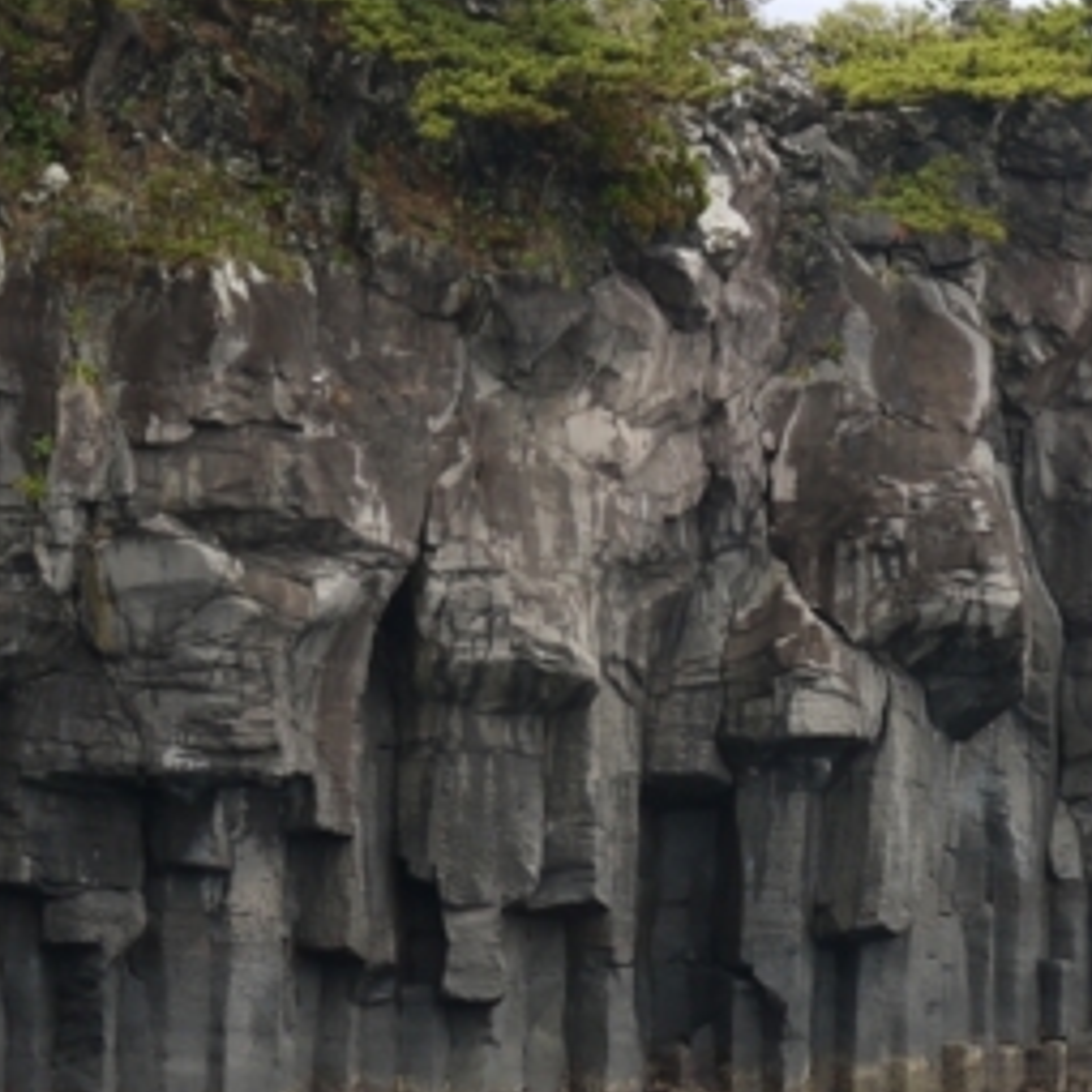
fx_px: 8316
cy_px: 685
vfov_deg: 7.5
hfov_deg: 7.5
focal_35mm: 233
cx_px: 788
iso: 100
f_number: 8
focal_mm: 42
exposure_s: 1/30
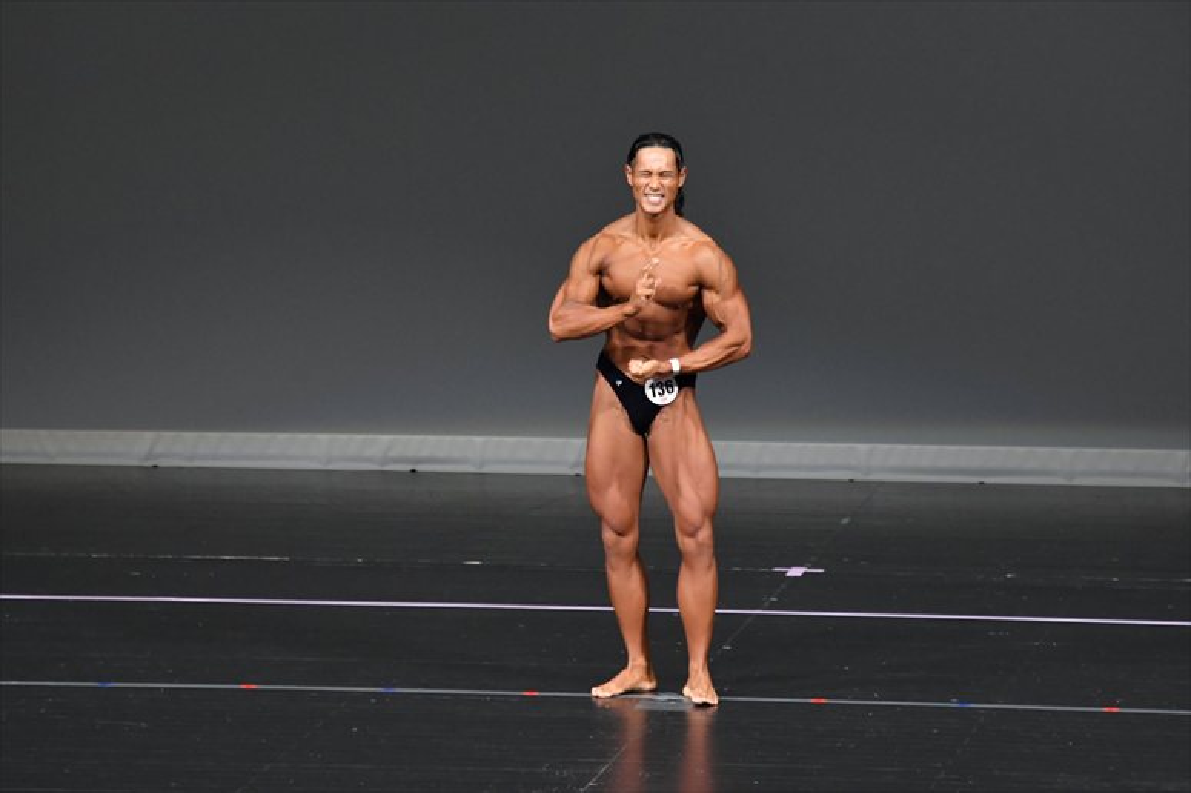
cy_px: 396
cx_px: 596
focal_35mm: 285
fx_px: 9424
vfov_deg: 4.8
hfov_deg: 7.2
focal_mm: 190
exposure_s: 1/400
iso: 4000
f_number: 5.6
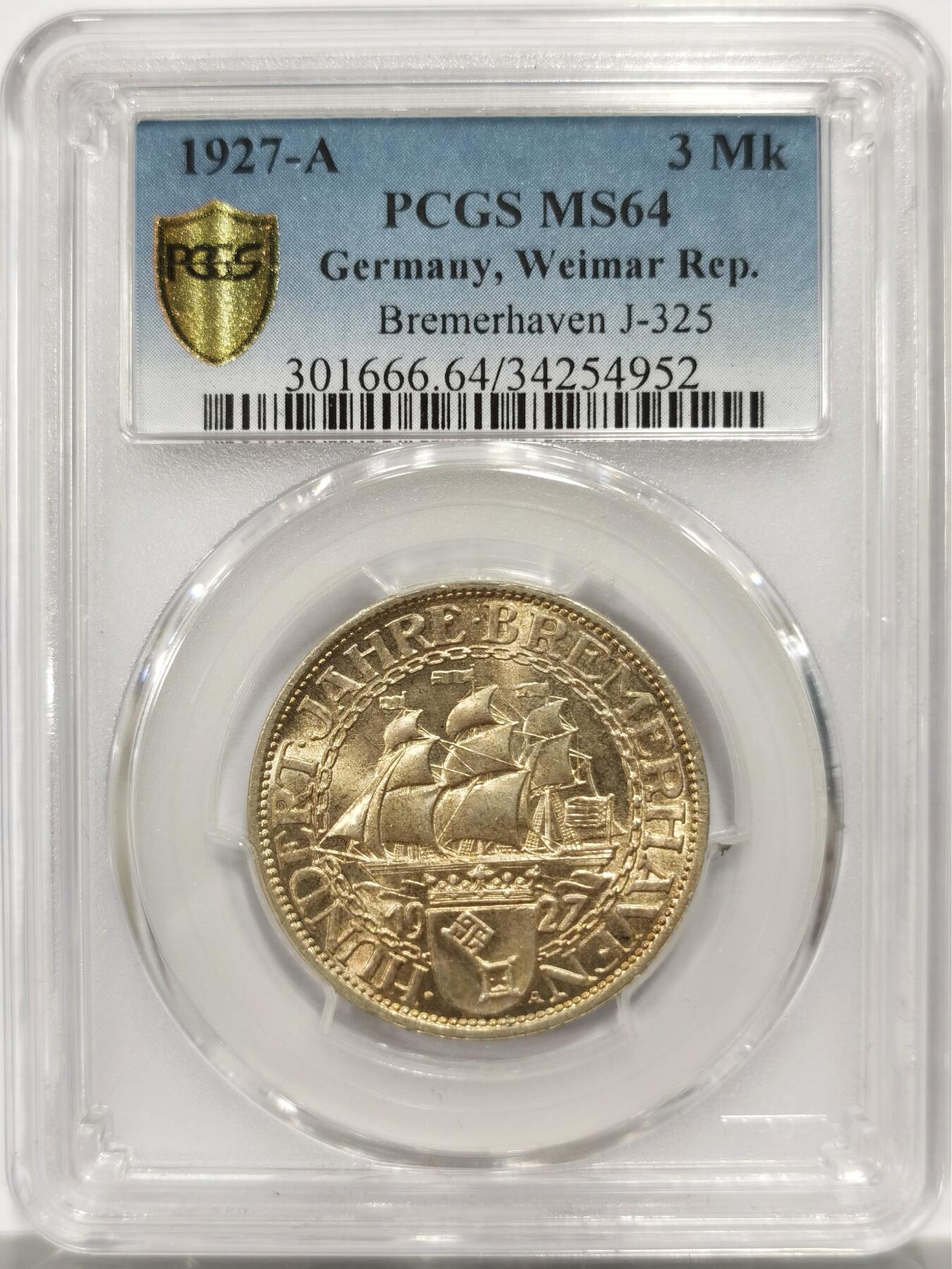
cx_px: 476
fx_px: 1980
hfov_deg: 27.0
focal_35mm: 54
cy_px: 634
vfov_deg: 35.5
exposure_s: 1/100
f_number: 16
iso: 100
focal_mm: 5.56
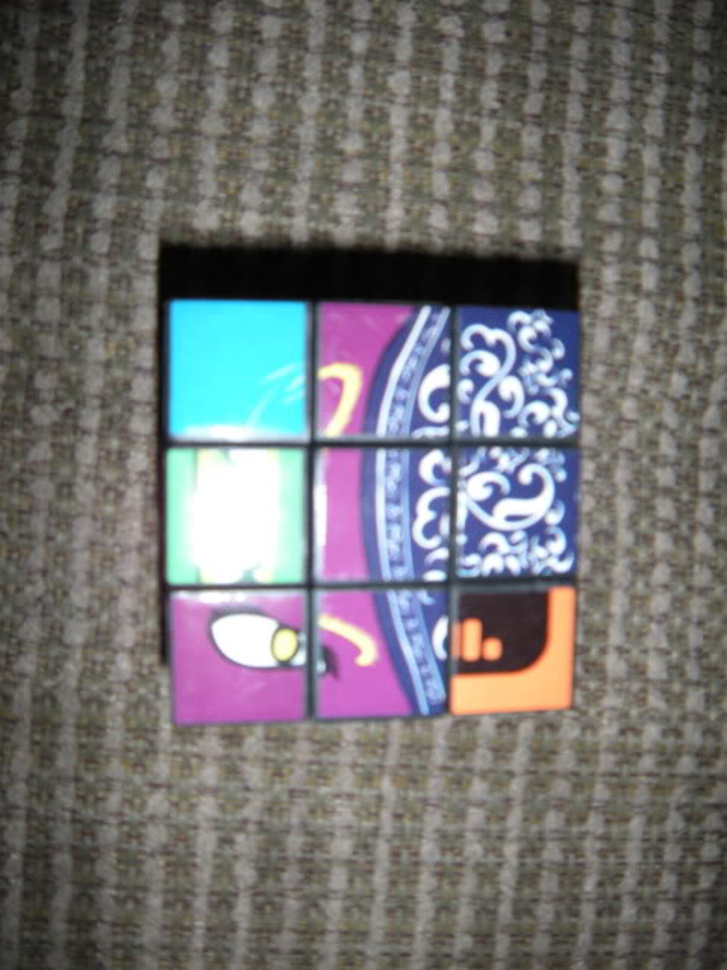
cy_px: 485
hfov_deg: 40.7
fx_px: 980
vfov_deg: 52.6
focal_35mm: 35
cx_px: 364
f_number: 3.8
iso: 200
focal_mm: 5.9
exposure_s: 1/60
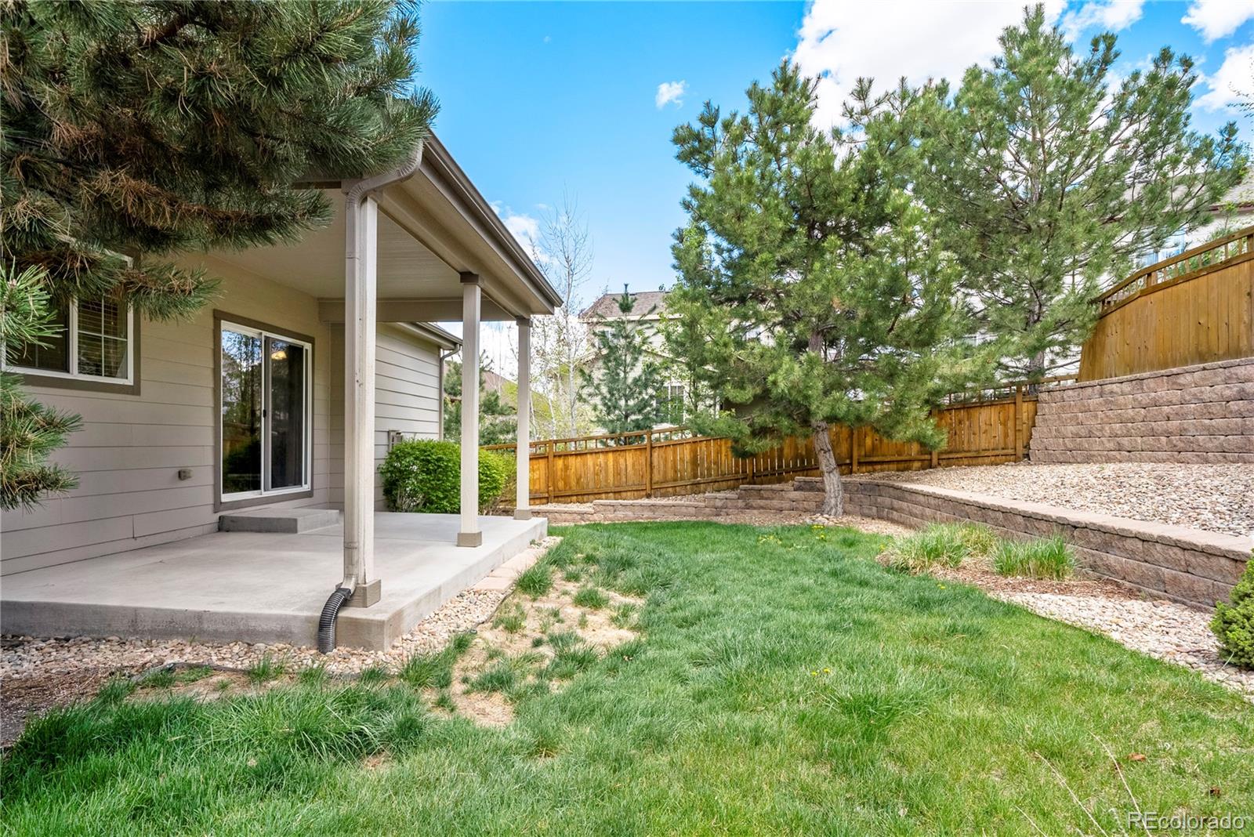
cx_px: 627
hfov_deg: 93.3
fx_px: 592
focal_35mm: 17
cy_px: 418
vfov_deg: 70.5
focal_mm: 17
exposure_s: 1/160
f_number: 8
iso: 250
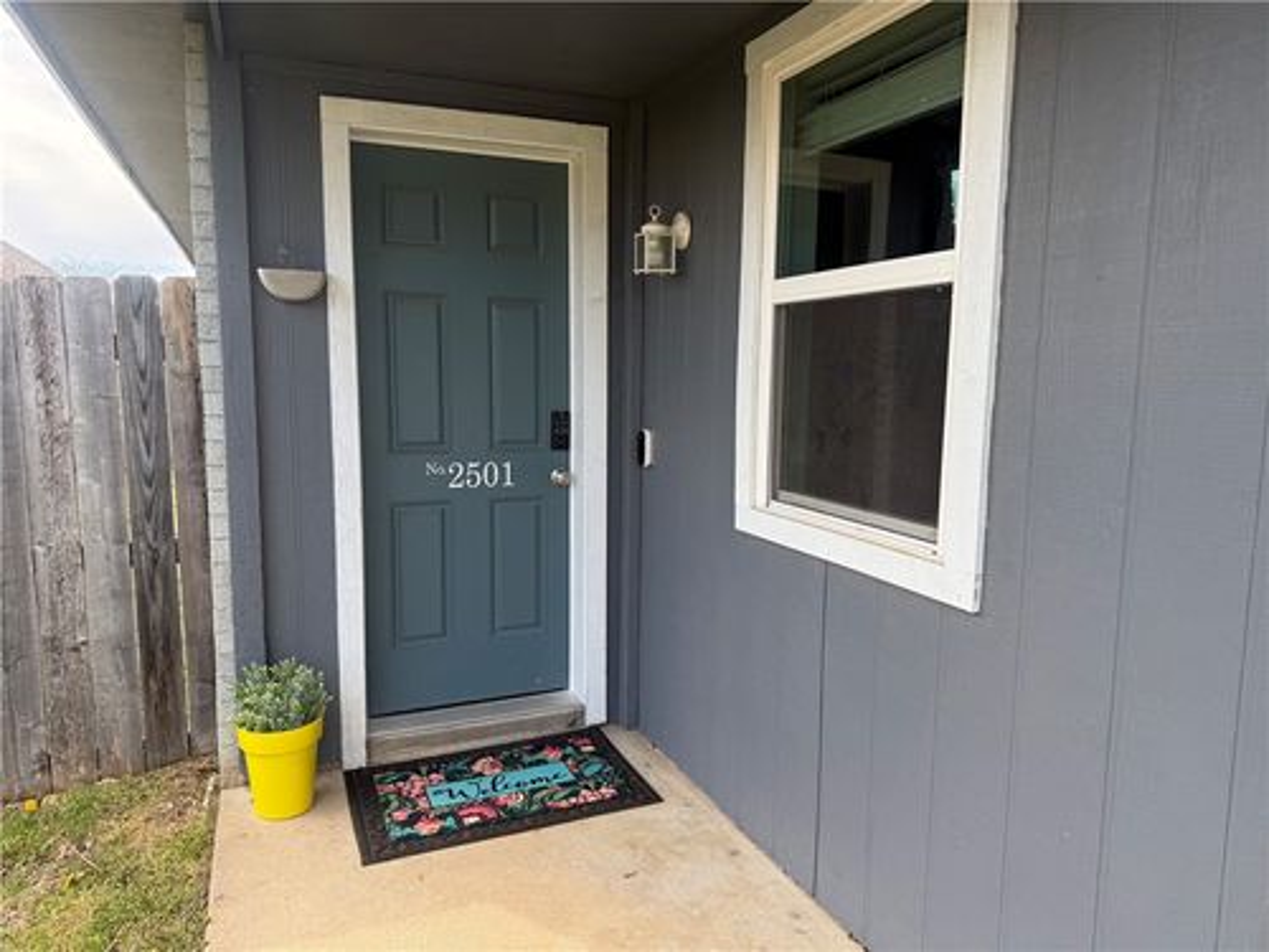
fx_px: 880
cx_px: 634
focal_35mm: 24
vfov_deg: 56.8
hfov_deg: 71.6
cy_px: 476
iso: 80
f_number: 1.78
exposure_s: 1/772
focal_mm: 6.76
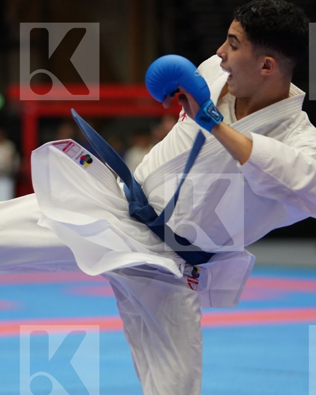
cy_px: 212
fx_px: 2794
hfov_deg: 6.5
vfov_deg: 8.1
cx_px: 60
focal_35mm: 239
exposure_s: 1/1000
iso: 2000
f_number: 2.8
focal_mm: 131
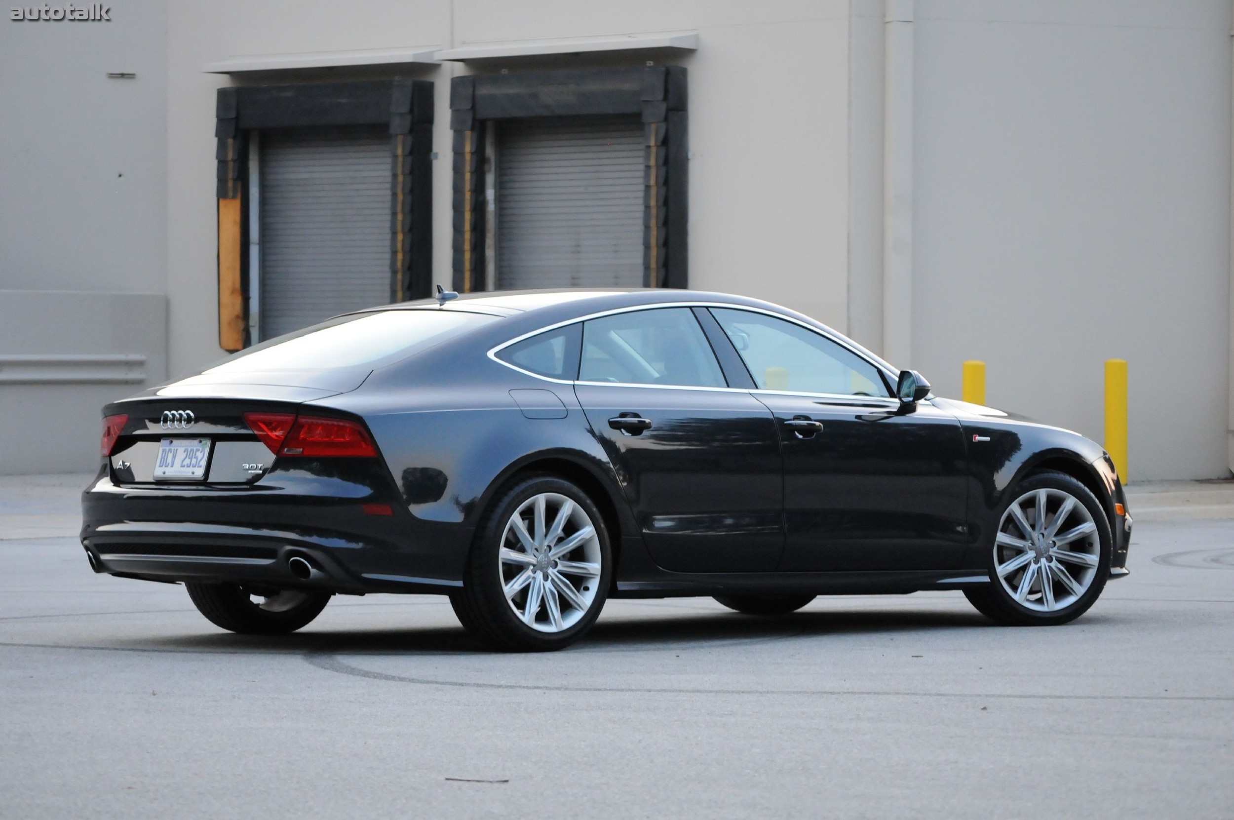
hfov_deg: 19.5
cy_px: 410
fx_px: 3595
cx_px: 617
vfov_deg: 13.0
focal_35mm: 105
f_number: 5.6
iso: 2000
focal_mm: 70
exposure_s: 1/100
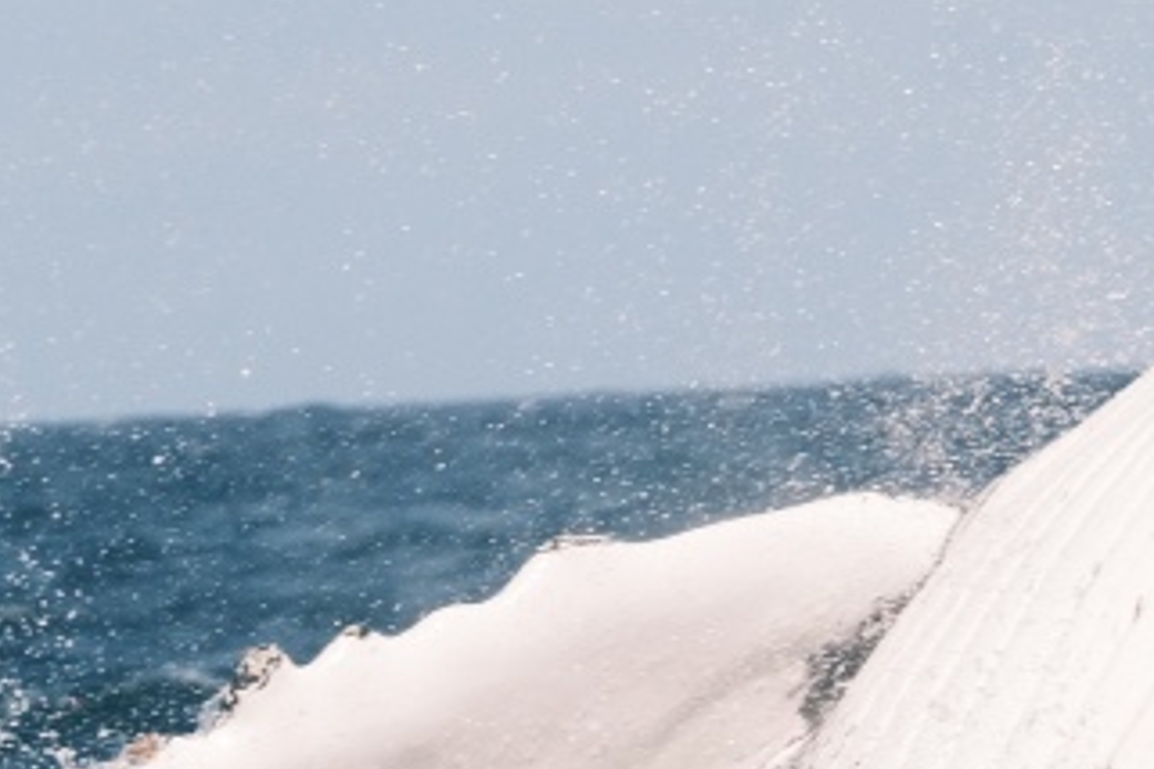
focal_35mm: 1140
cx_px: 1017
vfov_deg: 1.2
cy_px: 483
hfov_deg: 1.8
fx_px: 36540
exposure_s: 1/4000
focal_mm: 305.2
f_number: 7.1
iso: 1250
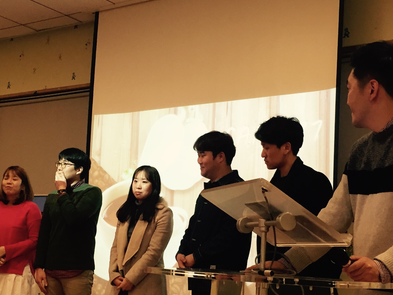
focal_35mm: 62
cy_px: 199
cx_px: 159
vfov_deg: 23.5
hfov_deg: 31.1
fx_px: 704
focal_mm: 4.15
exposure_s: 1/30
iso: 80
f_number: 2.2
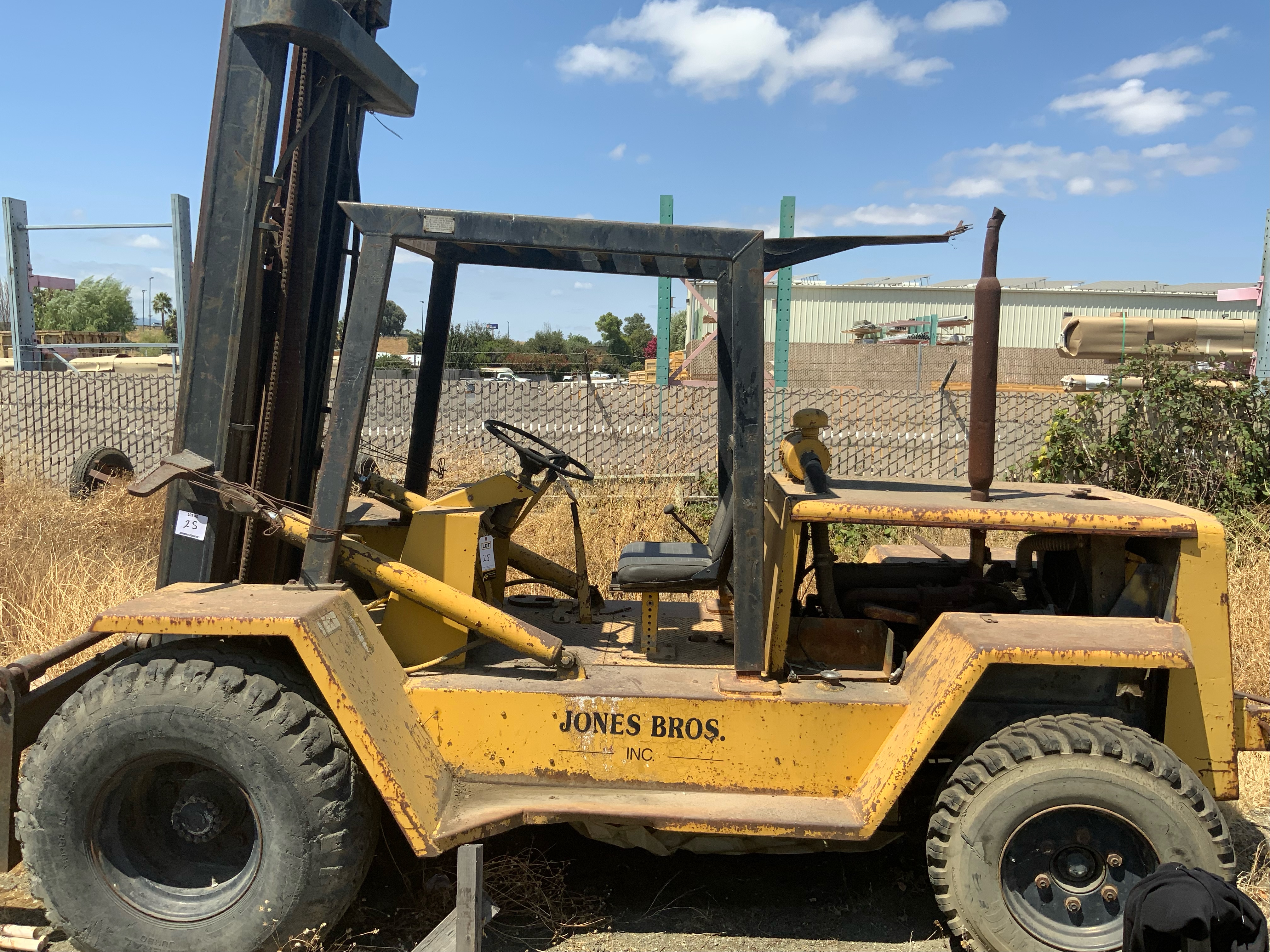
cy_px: 476
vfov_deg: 48.2
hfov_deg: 61.7
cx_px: 635
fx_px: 1064
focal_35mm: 29
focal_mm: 3
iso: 16
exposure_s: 1/1848
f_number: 1.8
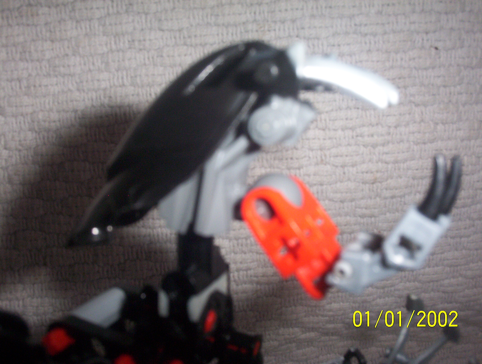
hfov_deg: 47.8
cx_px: 241
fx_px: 544
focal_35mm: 39
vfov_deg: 37.0
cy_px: 182
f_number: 4.5
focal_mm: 6
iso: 140
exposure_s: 1/30
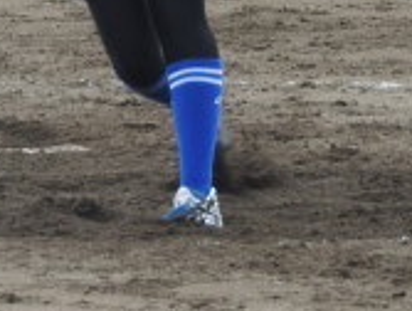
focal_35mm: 717
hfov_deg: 2.8
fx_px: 8552
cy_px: -222
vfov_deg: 2.1
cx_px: 190
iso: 100
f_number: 5.3
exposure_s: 1/160
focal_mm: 35.8
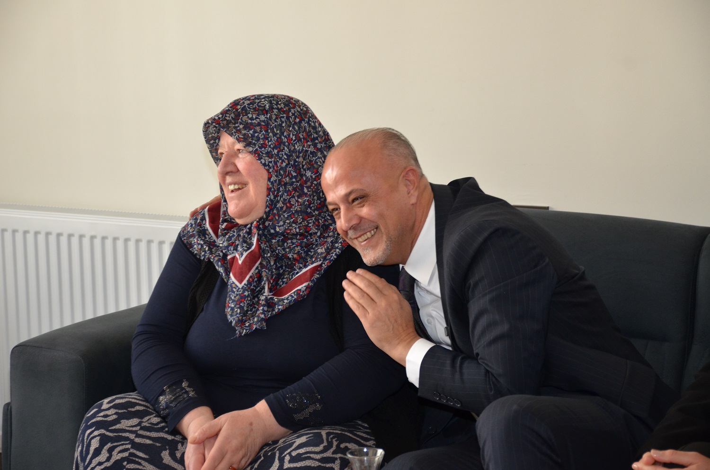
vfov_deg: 13.0
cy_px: 235
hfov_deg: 19.5
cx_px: 355
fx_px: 2066
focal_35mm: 105
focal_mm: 70
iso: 800
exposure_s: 1/60
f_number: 5
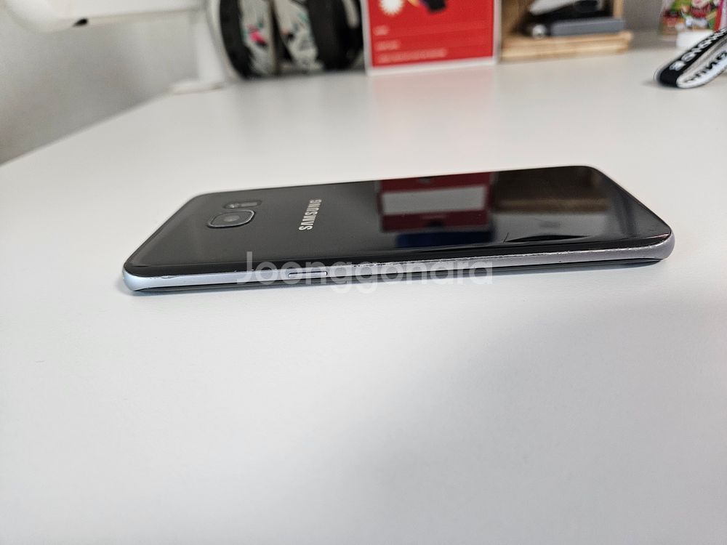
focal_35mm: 23
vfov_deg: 58.9
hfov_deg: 73.9
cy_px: 272
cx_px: 364
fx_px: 483
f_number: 1.8
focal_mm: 5.4
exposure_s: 1/120
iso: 400
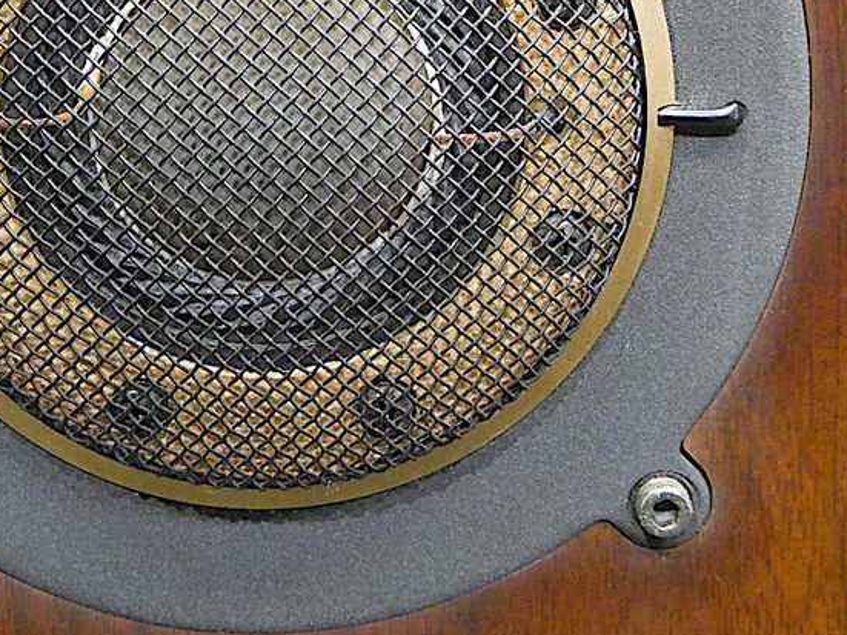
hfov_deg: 15.3
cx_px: 274
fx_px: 3156
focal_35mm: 129
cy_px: 92
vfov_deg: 11.4
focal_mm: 13.2
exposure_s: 1/15
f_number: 4.6
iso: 1600
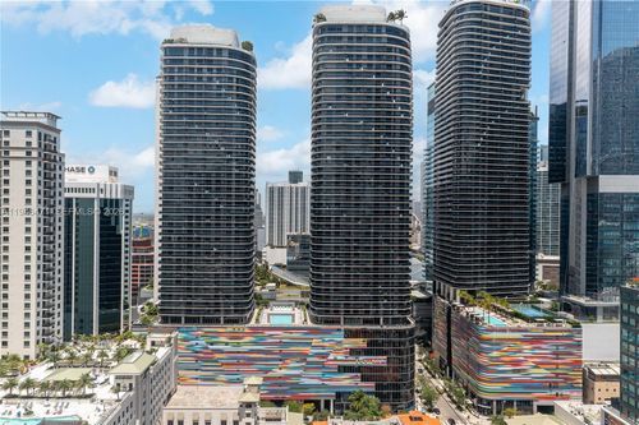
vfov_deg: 46.4
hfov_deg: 65.5
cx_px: 320
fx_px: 497
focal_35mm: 28
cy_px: 212
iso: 100
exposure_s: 1/200
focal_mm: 10.26
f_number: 4.5
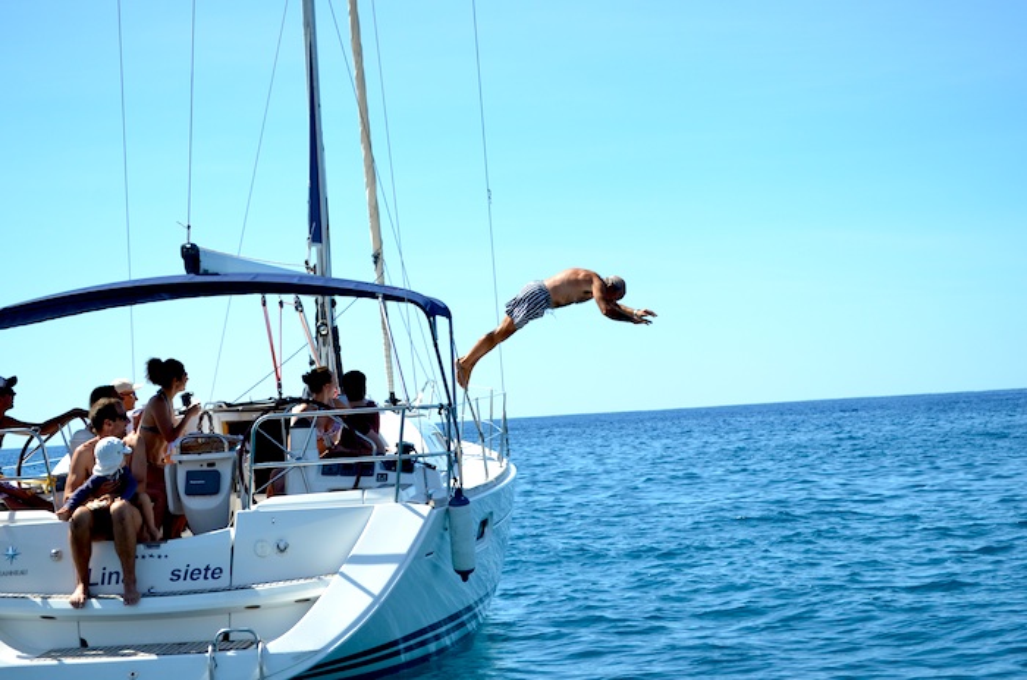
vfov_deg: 19.7
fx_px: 1965
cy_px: 340
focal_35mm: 69
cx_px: 514
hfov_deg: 29.3
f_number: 6.3
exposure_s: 1/1600
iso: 500
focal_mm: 46
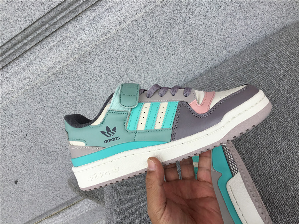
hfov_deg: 58.4
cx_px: 150
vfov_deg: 45.4
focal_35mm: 31
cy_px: 112
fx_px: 268
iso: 25
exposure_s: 1/622
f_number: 2.4
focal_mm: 3.3
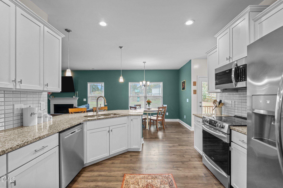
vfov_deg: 72.1
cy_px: 94
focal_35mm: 16
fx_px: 130
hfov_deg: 95.0
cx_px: 142
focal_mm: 16.5
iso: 320
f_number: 8
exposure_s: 1/1.67
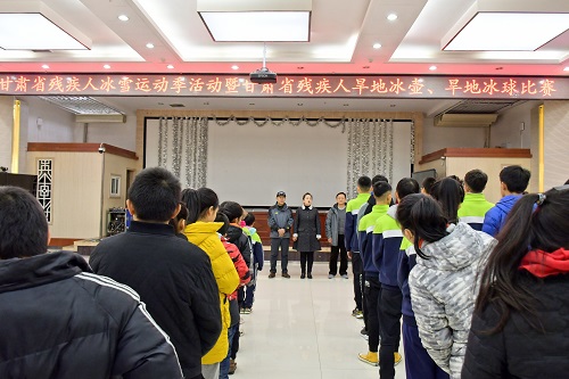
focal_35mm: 27
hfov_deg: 67.4
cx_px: 284
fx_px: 427
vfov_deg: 47.9
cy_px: 190
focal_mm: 18
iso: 800
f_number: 5
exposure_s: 1/125
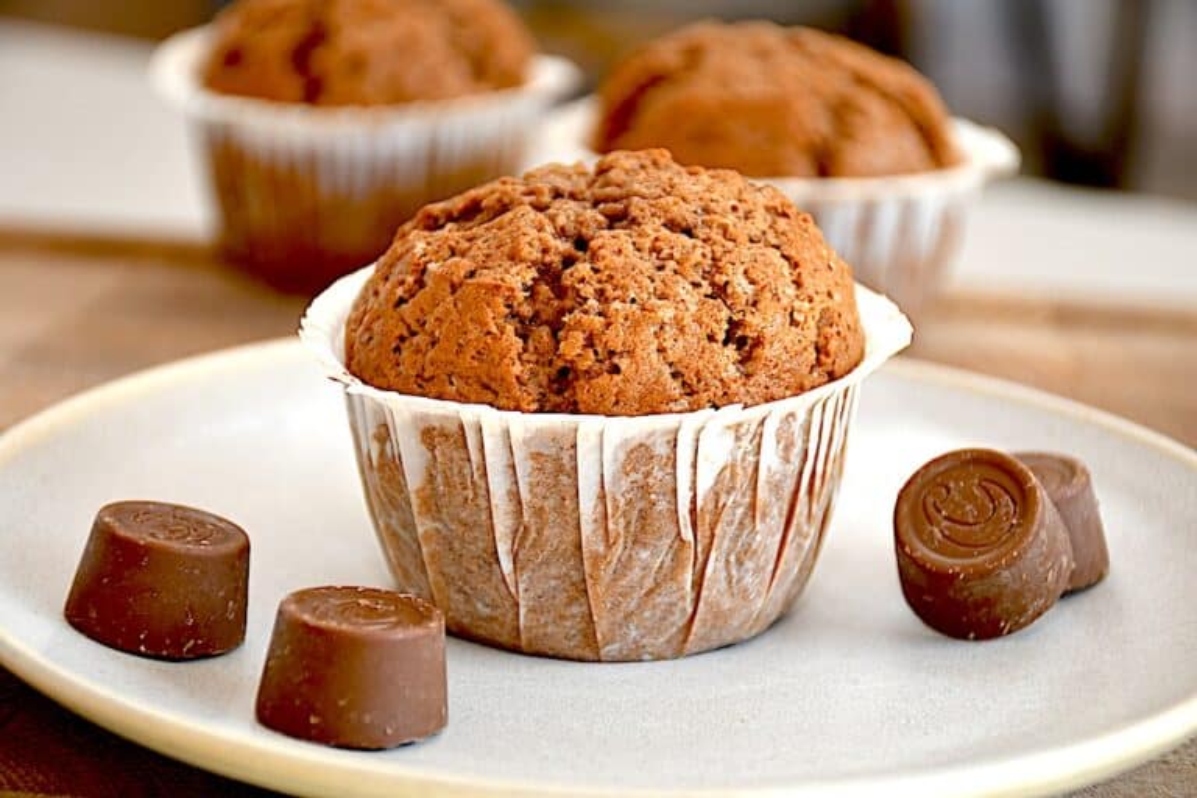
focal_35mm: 112
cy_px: 399
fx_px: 3724
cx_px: 598
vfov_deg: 12.2
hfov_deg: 18.3
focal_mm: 75
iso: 140
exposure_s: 1/125
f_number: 5.6
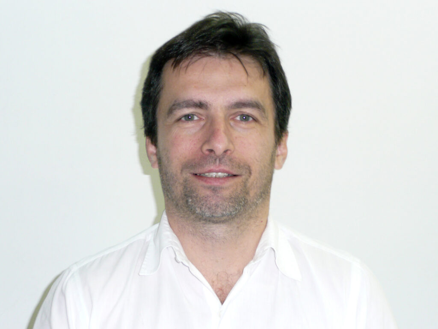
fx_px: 848
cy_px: 164
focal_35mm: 67
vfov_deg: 21.9
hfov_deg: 29.0
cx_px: 219
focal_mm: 11
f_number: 4.5
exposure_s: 1/10
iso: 160
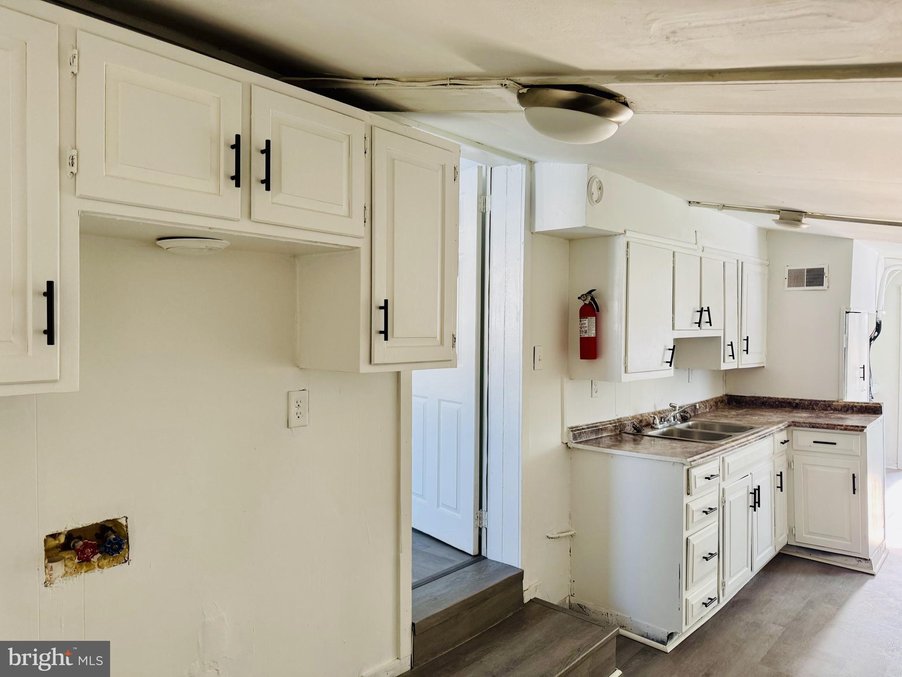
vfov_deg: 56.8
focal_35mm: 24
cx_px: 451
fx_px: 625
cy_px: 338
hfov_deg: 71.6
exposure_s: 1/121
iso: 200
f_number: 1.78
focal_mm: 6.76
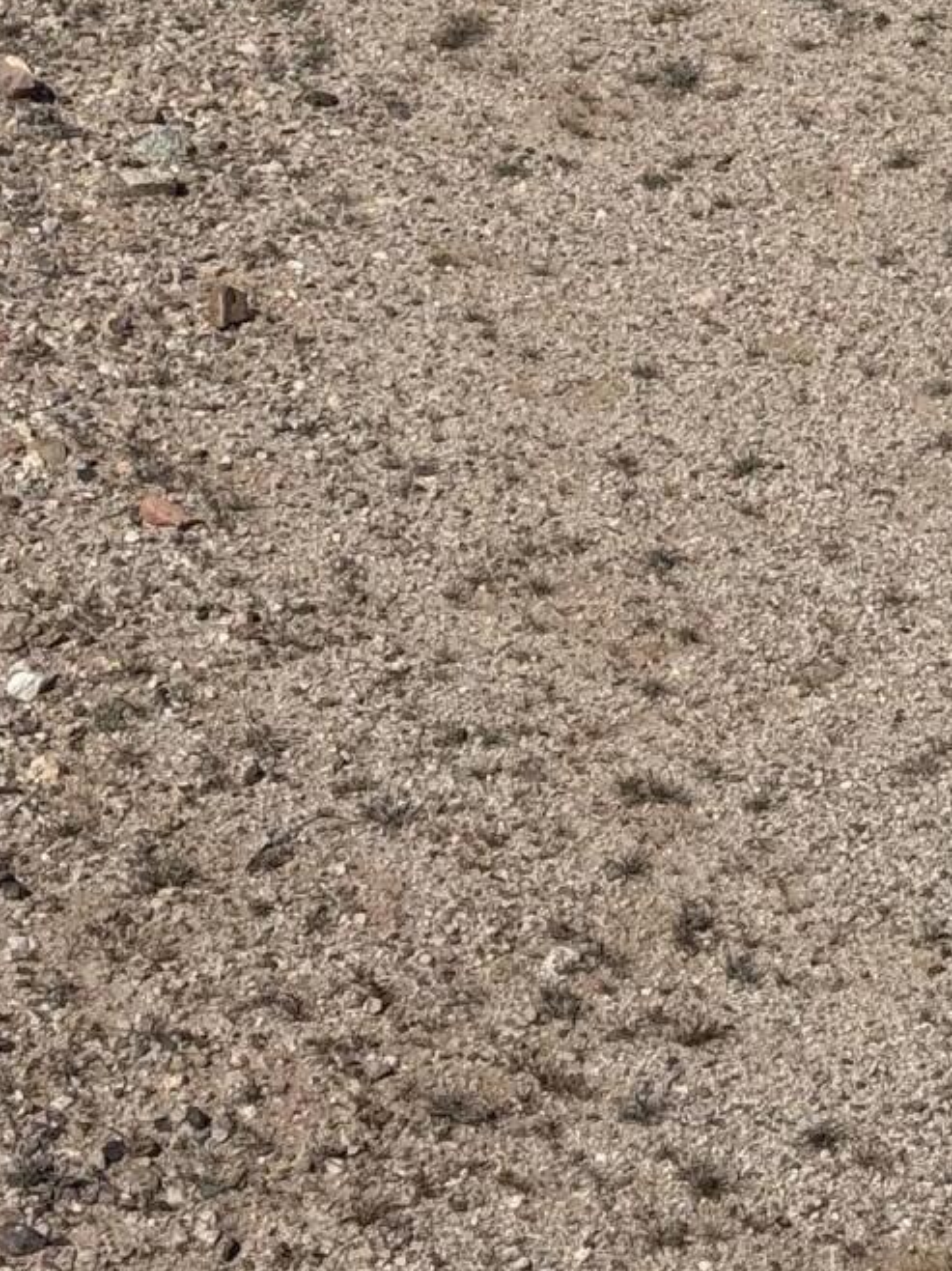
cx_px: 1000
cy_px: -346
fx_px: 5357
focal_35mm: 146
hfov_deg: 10.1
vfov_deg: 13.1
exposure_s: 1/11364
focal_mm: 6.76
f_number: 1.78
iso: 64
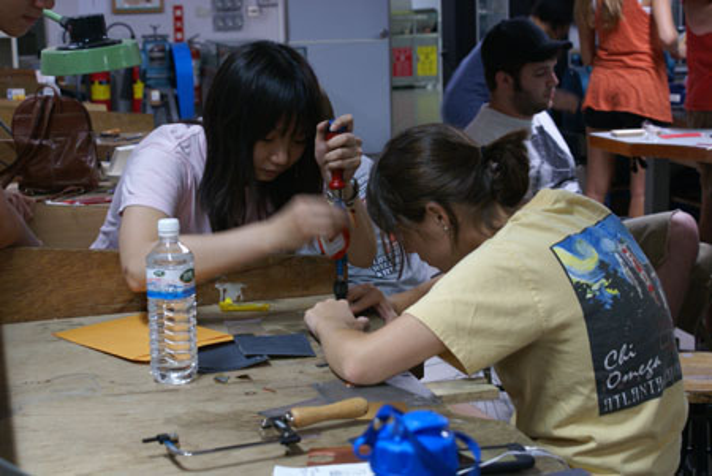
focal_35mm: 68
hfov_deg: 29.8
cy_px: 238
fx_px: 1336
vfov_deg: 20.2
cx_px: 356
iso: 400
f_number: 5.6
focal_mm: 45
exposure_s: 1/15
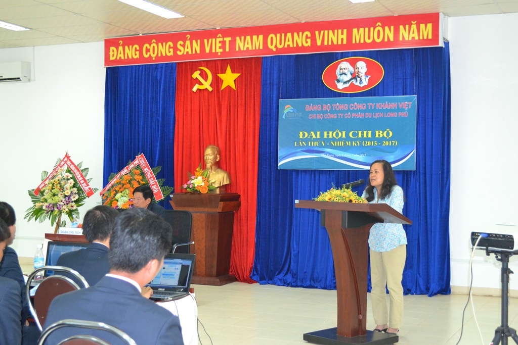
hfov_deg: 37.8
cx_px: 259
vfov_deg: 25.8
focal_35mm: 52
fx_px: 755
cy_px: 172
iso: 1800
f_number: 5
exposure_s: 1/60
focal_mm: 35
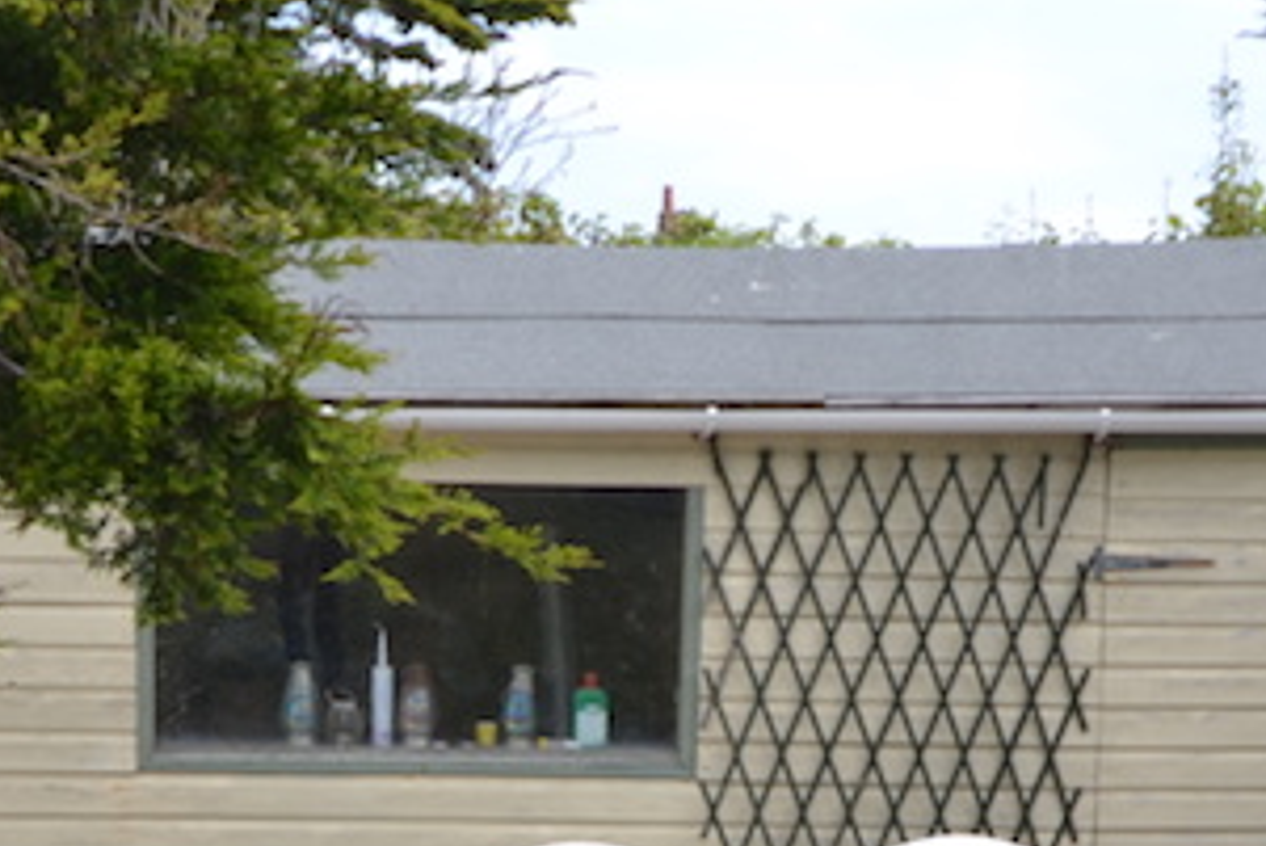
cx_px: 622
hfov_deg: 20.0
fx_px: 3589
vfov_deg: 13.1
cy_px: 962
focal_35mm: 102
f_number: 7.1
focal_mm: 20
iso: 100
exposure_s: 1/200
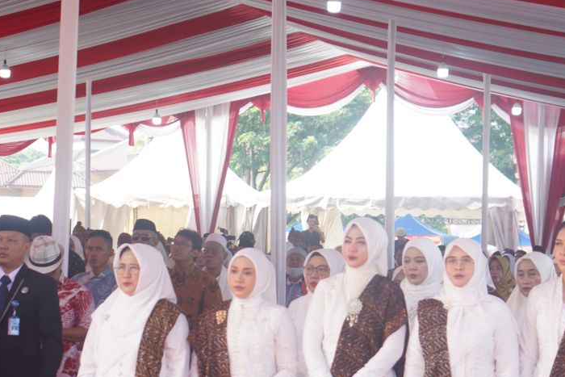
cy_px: 297
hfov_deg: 17.0
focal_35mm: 120
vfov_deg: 11.4
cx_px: 337
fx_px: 1884
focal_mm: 70
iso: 125
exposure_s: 1/80
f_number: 5.6
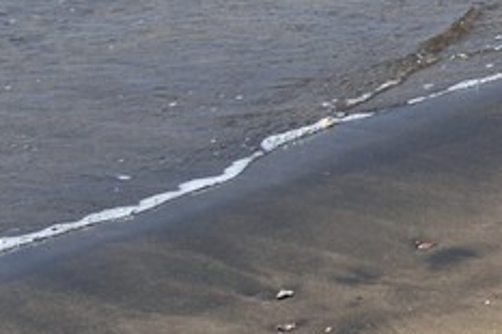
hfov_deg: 8.9
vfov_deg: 7.7
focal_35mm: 165
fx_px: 2299
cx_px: 1709
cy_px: -459
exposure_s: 1/320
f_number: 14
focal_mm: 24
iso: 200
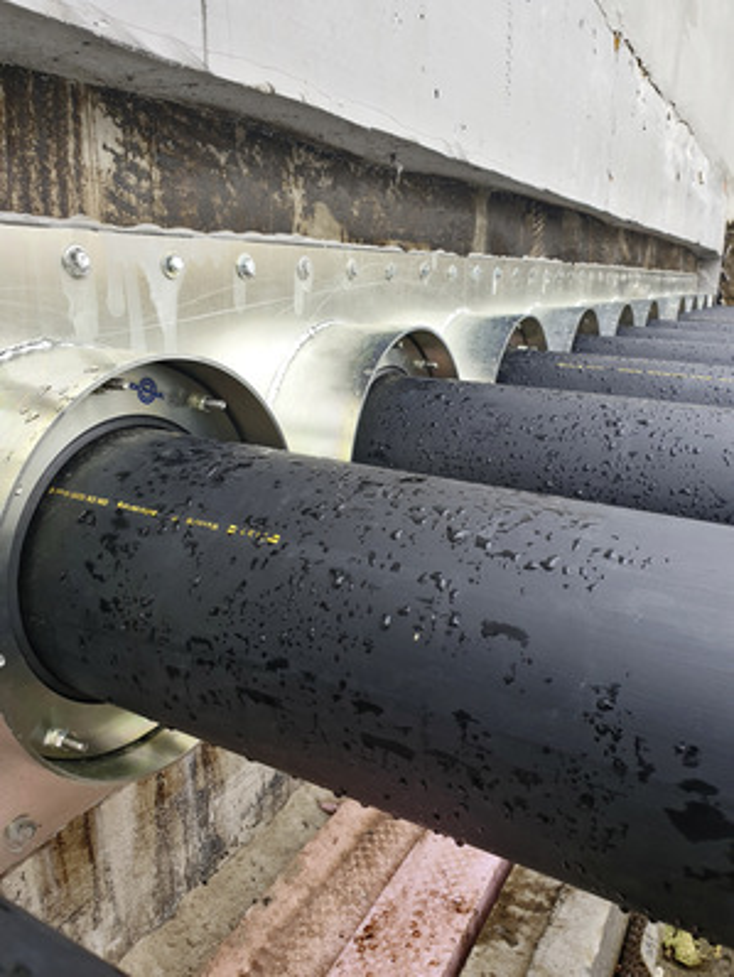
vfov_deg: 67.3
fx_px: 734
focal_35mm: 26
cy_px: 488
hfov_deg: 53.1
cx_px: 367
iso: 50
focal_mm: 4.3
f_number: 2.4
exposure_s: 1/60
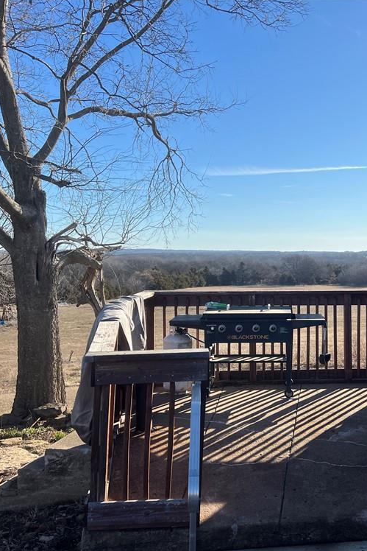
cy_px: 281
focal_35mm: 37
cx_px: 279
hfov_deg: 35.1
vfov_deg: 51.9
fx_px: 565
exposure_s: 1/3968
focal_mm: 5.7
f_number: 1.5
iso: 50
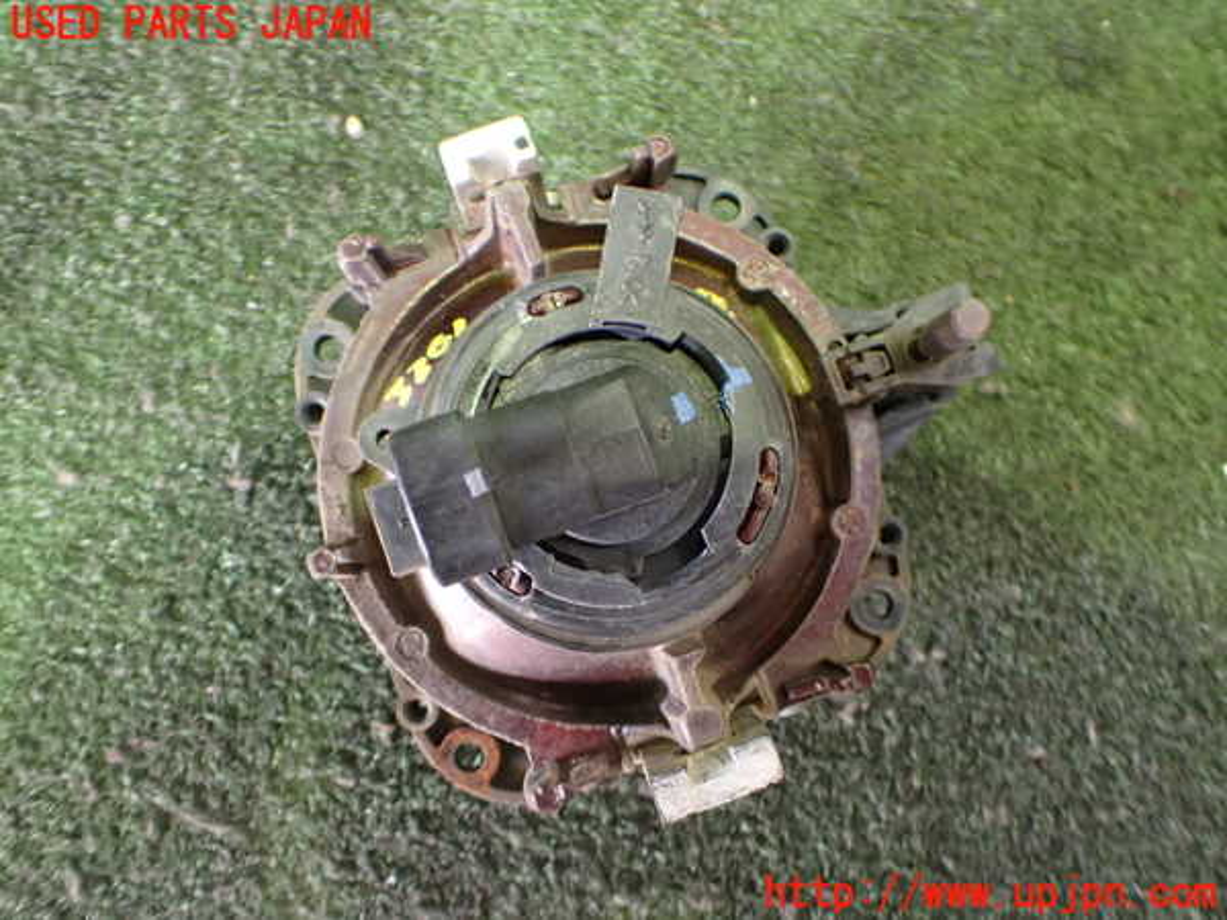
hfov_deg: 60.0
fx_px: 1063
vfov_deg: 46.8
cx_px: 614
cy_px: 460
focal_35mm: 30
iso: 800
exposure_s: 1/40
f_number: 2.3
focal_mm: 5.4
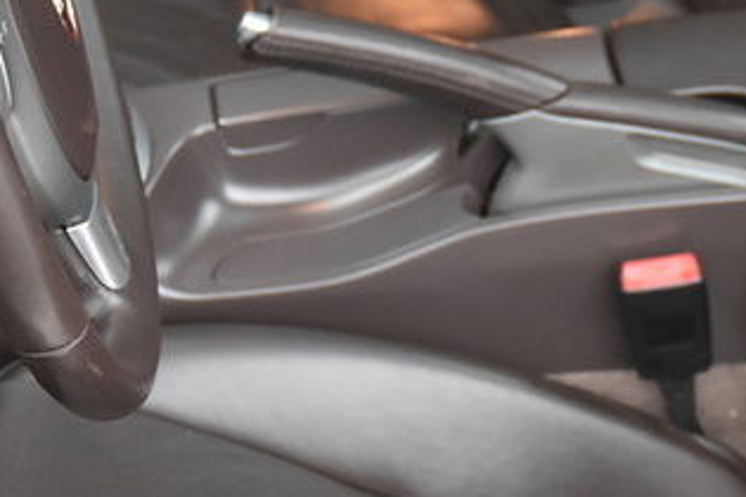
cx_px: 630
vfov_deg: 9.7
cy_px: 217
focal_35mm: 142
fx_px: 2935
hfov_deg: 14.4
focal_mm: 29
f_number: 4
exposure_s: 1/60
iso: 1100
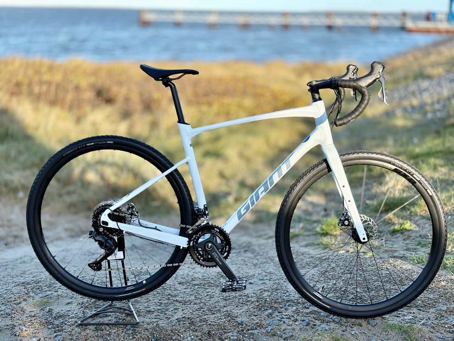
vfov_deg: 28.0
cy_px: 170
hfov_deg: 36.8
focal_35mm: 52
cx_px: 227
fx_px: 682
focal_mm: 5.96
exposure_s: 1/756
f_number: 1.6
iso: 32
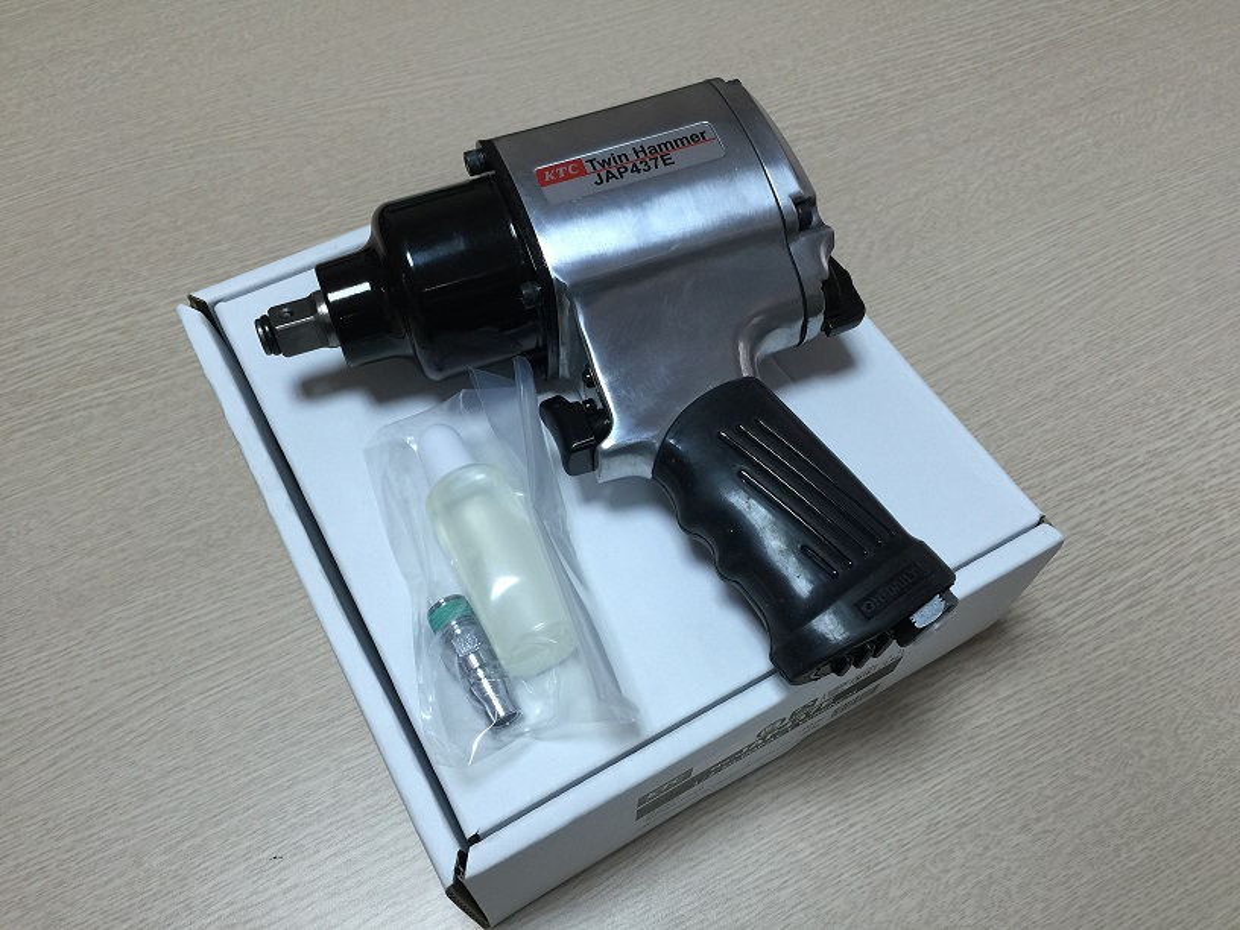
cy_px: 465
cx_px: 620
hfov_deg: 61.7
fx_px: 1039
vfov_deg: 48.2
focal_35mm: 29
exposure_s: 1/17
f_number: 2.2
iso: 40
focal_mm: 4.15
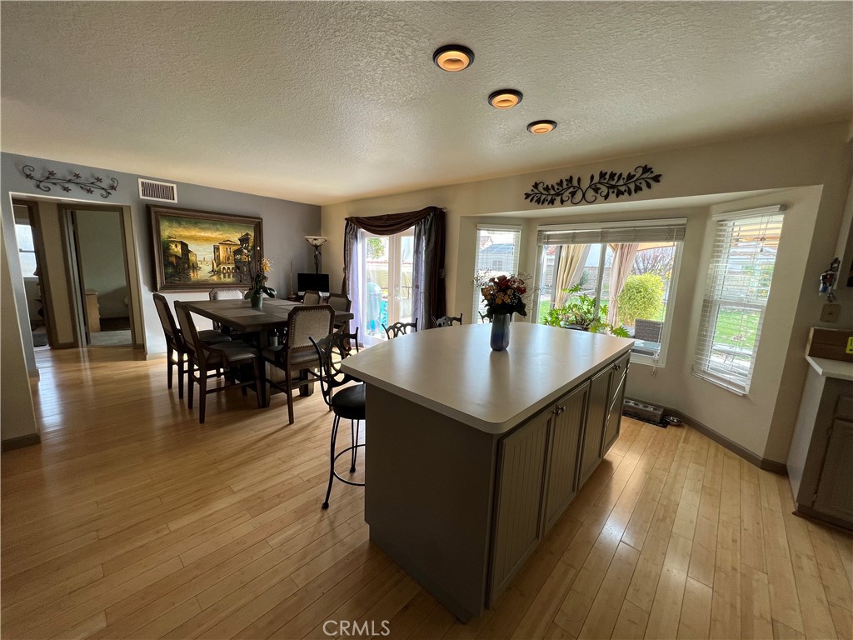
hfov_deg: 106.2
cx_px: 426
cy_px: 320
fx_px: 320
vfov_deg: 89.9
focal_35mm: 13
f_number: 1.8
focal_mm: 1.57
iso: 64
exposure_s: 1/120
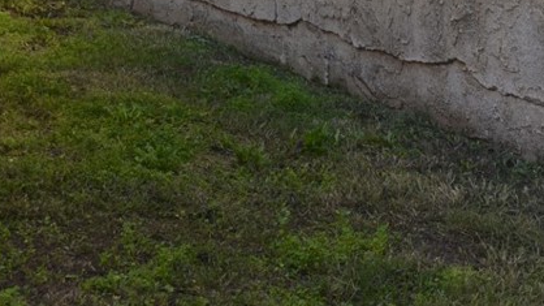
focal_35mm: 123
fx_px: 1774
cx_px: 384
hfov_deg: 17.4
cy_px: -65
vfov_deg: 9.7
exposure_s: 1/200
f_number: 4.8
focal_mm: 32
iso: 100
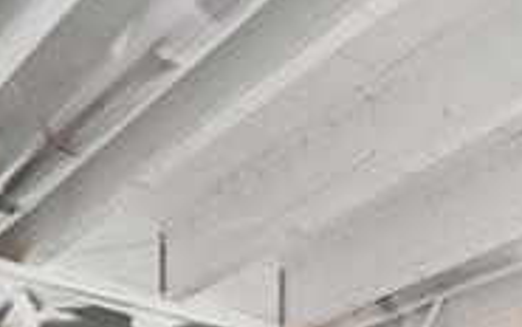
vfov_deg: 13.7
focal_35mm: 79
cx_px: 691
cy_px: 682
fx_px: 1125
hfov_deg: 23.0
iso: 400
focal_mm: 14
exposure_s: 1/3.33
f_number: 10
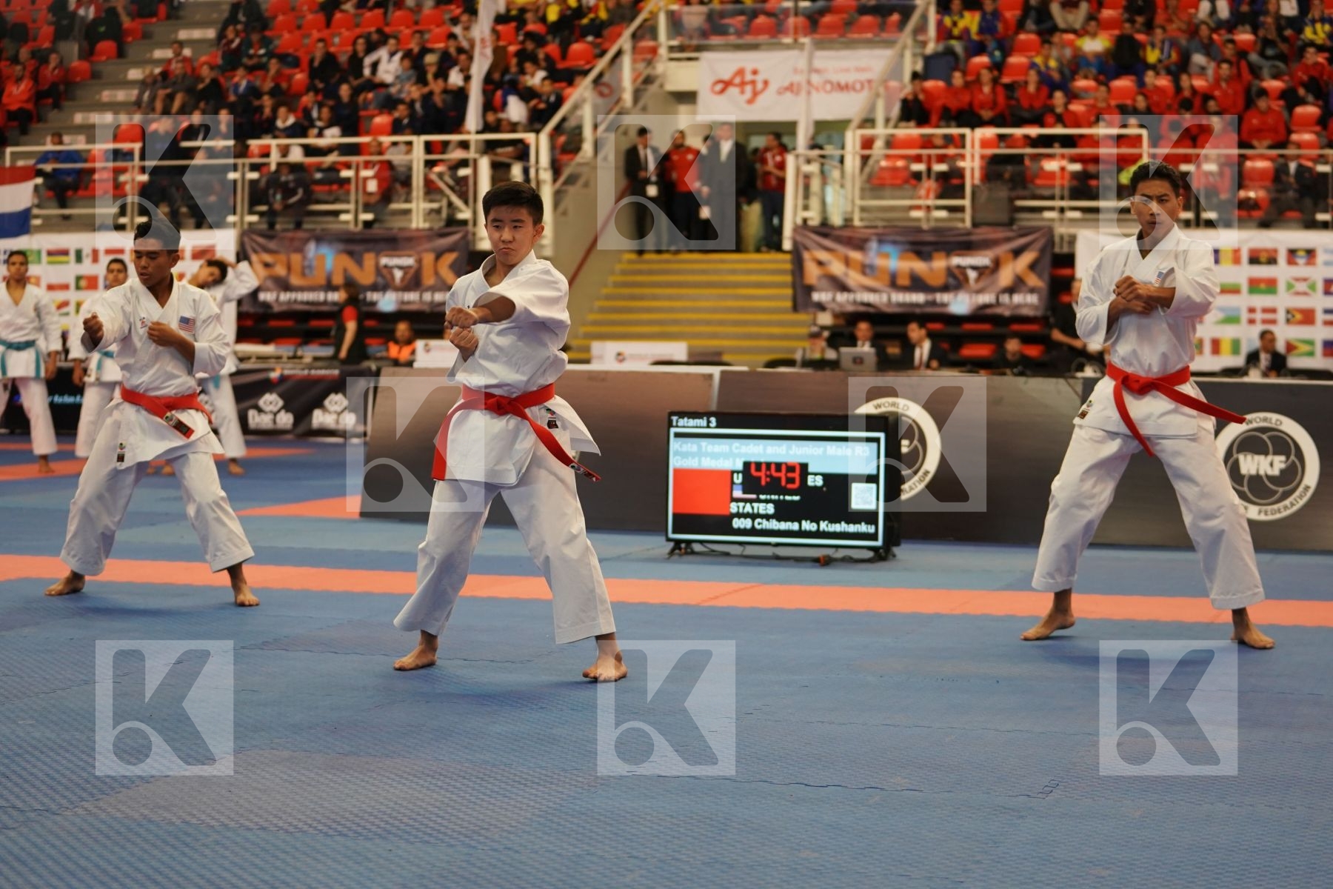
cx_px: 666
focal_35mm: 70
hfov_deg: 28.8
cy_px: 444
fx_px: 2592
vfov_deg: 19.5
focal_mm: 70
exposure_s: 1/500
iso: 1250
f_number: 2.8
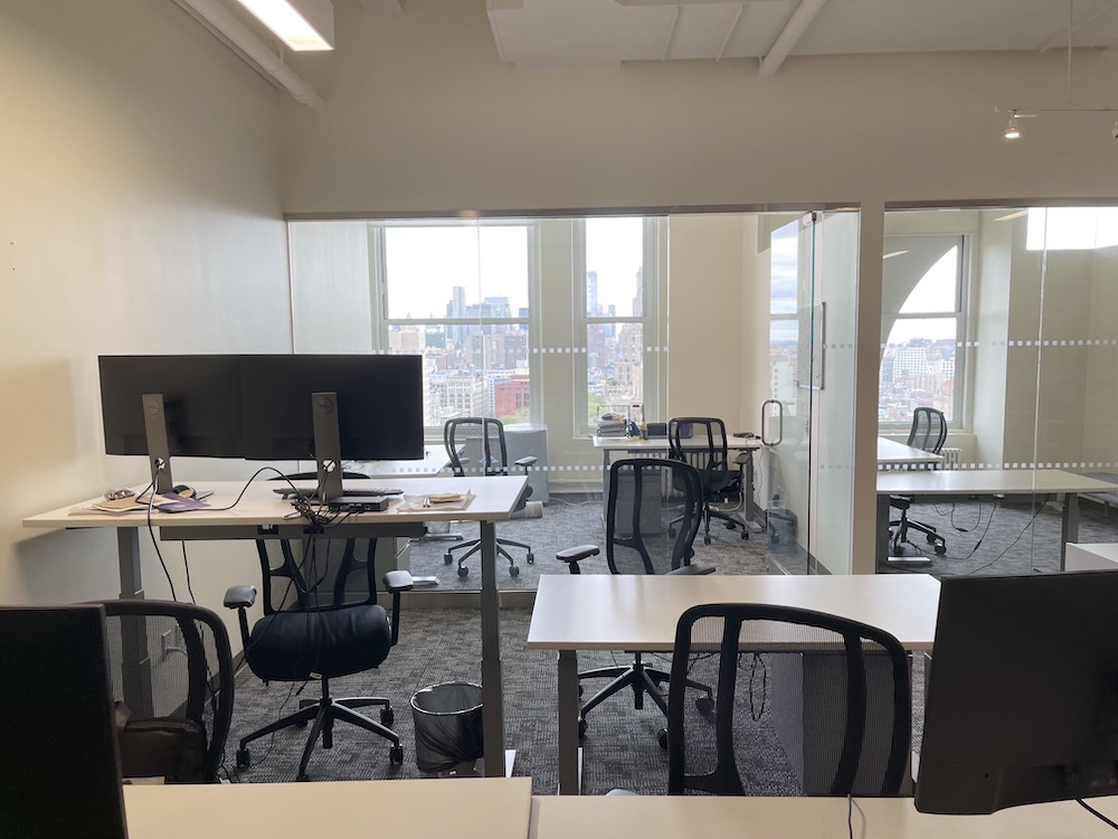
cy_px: 420
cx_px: 559
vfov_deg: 53.1
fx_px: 840
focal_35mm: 26
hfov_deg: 67.3
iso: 64
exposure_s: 1/120
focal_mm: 5.1
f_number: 1.6
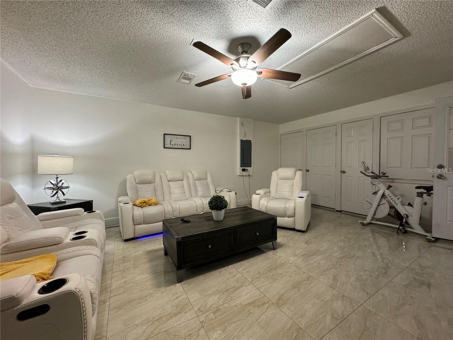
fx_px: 183
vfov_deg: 85.7
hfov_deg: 102.1
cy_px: 170
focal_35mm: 14
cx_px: 226
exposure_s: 1/60
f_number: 2.2
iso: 320
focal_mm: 2.22
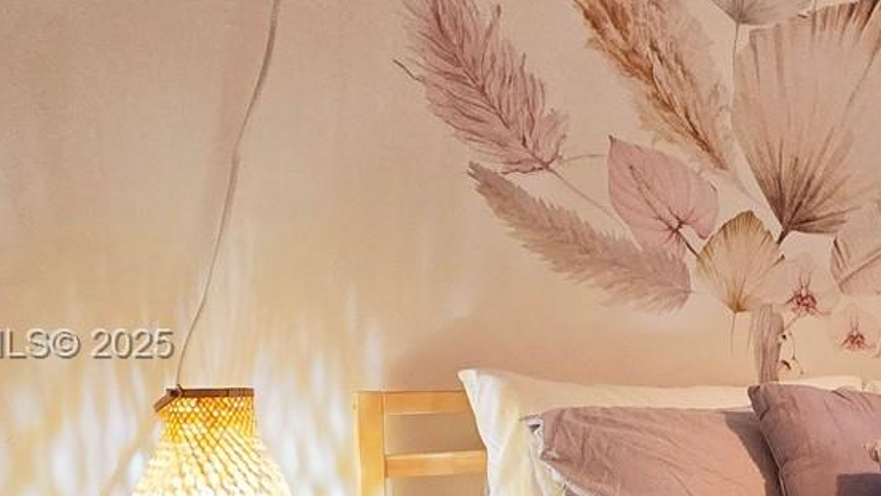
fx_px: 958
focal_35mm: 41
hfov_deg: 40.6
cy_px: 346
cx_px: 951
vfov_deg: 28.7
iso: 400
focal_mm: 2.2
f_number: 2.2
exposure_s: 1/60.2
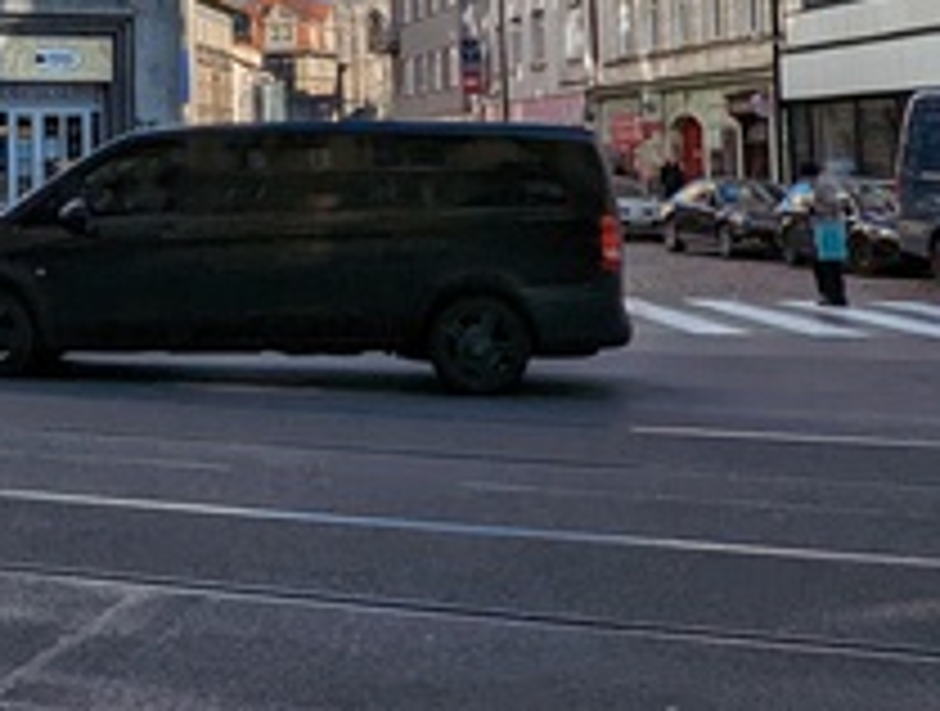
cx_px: 85
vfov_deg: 21.6
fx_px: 1770
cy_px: -50
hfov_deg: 28.5
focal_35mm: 65
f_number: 2.2
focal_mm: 2.35
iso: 42
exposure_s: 1/1859
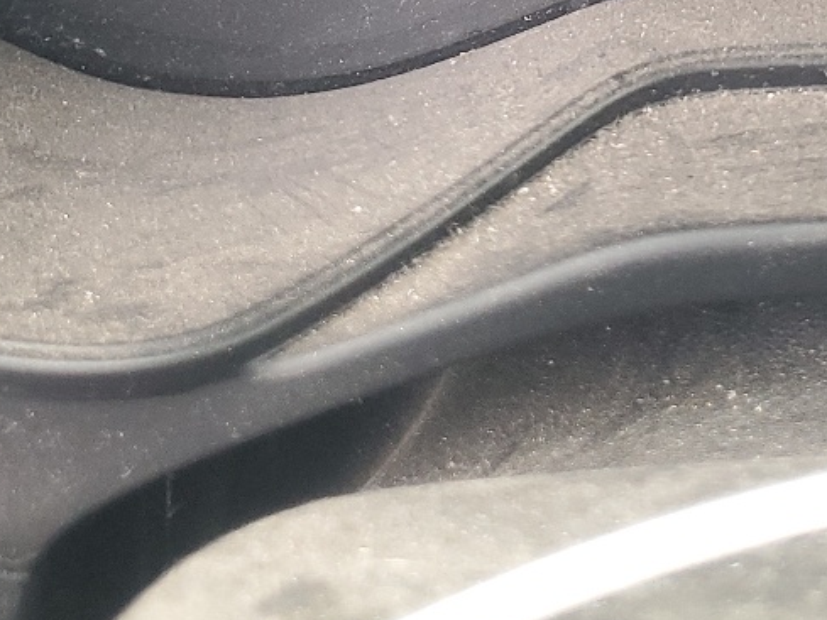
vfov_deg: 15.8
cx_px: 759
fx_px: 2031
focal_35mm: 85
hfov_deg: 22.4
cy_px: -345
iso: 94
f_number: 1.5
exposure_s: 1/120
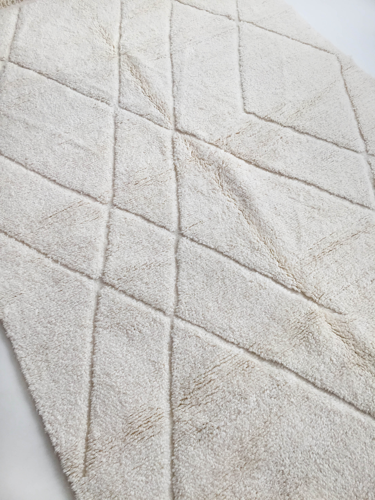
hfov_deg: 48.2
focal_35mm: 29
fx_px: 419
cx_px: 188
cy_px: 250
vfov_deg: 61.7
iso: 50
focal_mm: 4.15
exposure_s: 1/100
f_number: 2.2
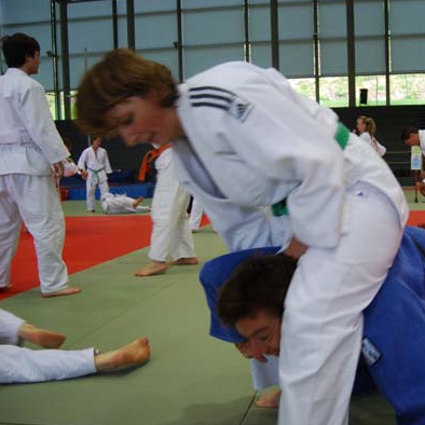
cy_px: 214
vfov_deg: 47.2
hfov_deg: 45.8
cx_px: 313
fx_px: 486
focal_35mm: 35
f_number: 3.5
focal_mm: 18
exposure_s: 1/40
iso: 200
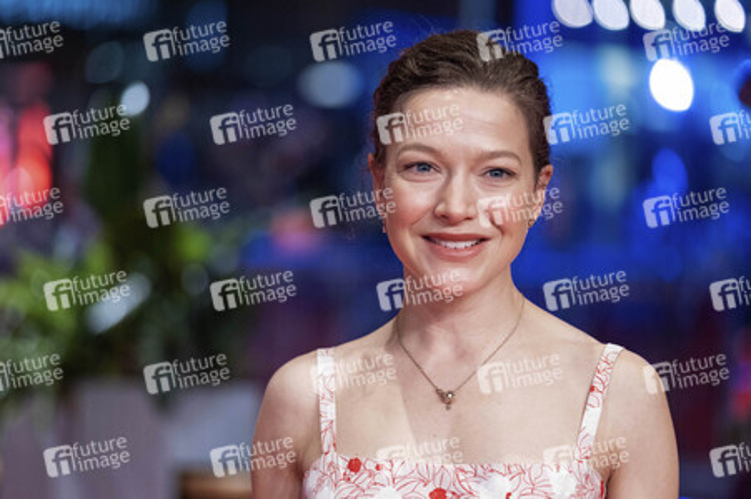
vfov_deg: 6.5
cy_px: 250
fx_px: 4378
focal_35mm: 210
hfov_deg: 9.8
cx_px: 376
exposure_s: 1/160
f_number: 2.8
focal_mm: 140
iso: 2500
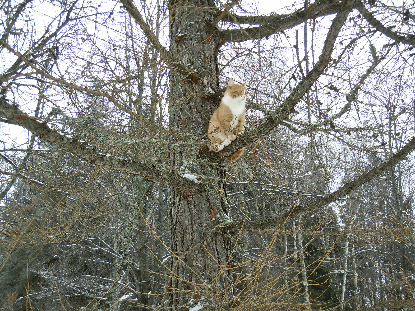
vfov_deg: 32.2
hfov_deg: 42.1
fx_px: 539
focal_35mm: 45
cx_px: 208
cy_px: 156
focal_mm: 8.1
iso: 250
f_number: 3.8
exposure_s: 1/80
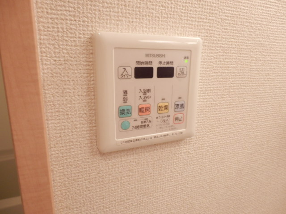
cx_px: 143
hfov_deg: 71.6
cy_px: 107
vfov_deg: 56.8
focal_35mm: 24
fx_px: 198
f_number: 3
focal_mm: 4.2
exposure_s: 1/30
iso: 200
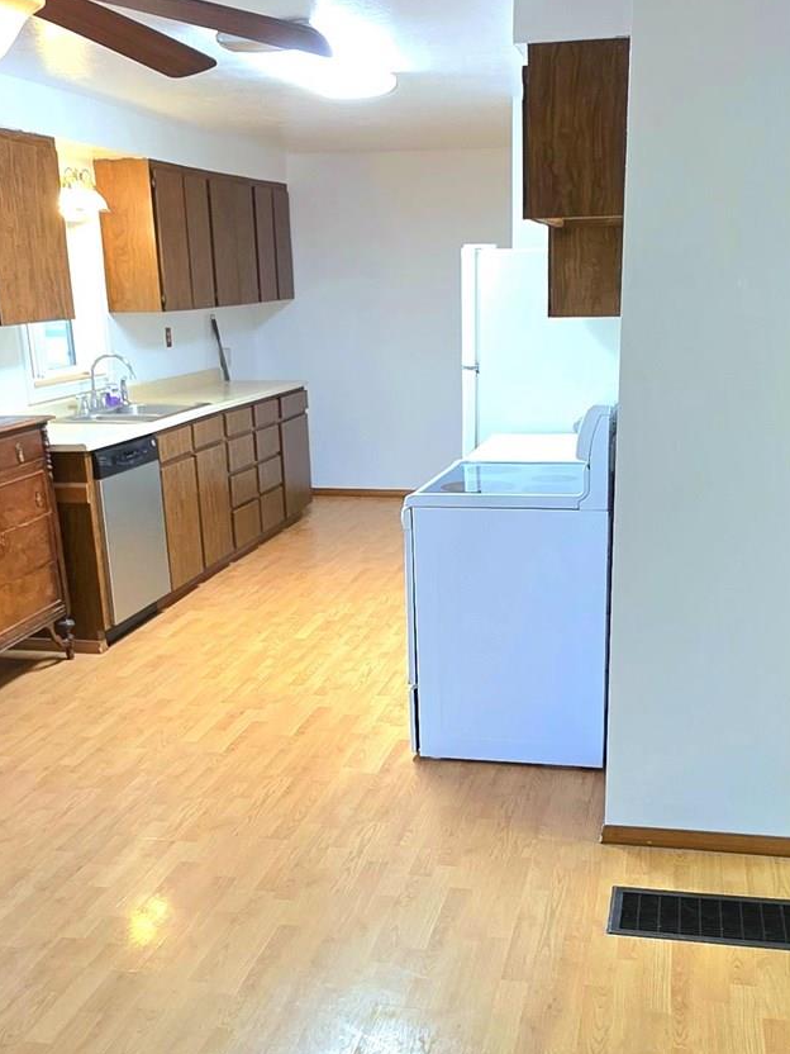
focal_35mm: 36
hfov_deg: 39.6
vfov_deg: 50.7
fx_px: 1095
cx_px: 441
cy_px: 674
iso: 160
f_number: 1.9
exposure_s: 1/60.2
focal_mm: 2.2
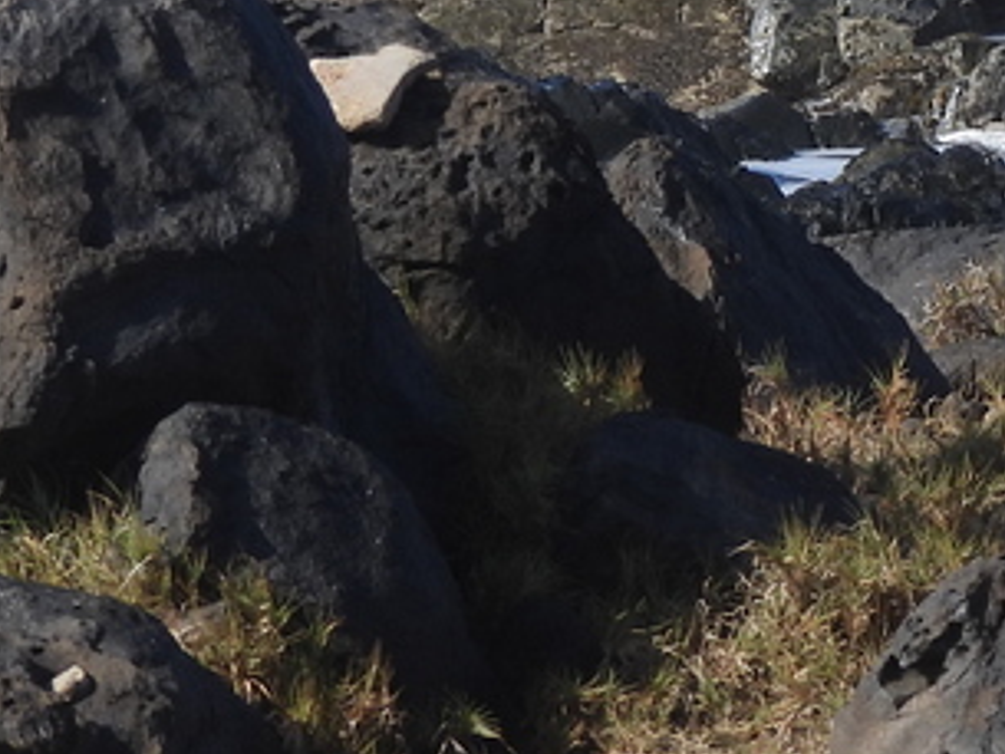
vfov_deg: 3.4
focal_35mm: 441
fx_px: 12809
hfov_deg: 4.5
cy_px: -336
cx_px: 1275
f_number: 4
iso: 100
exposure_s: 1/500
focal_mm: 18.7
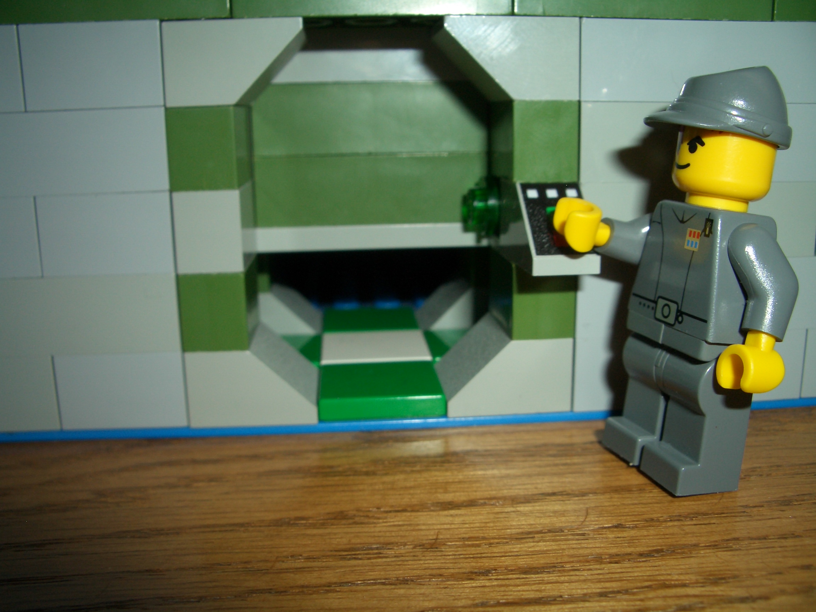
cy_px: 306
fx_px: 825
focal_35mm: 35
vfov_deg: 40.7
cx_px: 408
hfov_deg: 52.6
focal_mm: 5.8
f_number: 4.3
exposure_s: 1/60
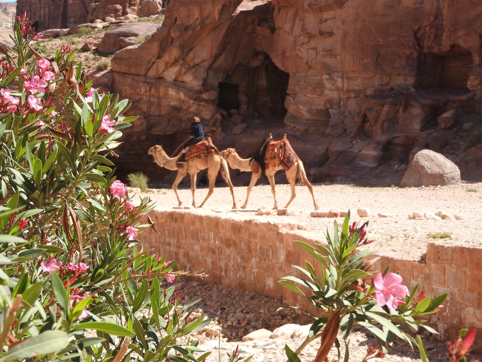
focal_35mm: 95
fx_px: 1323
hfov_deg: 20.7
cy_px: 181
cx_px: 241
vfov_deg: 15.6
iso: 100
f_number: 4.8
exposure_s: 1/400
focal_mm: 17
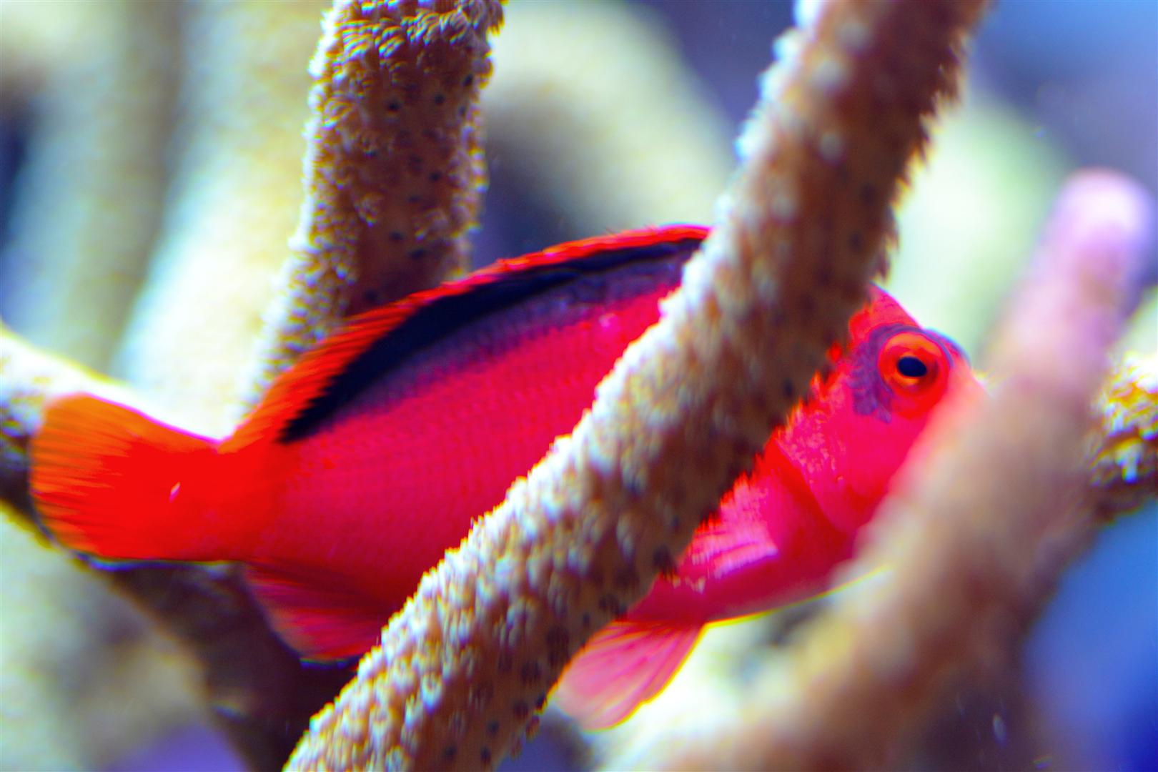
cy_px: 386
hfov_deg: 13.0
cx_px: 579
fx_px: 5066
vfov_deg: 8.7
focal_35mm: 158
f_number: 3.8
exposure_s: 1/125
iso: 500
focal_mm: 105
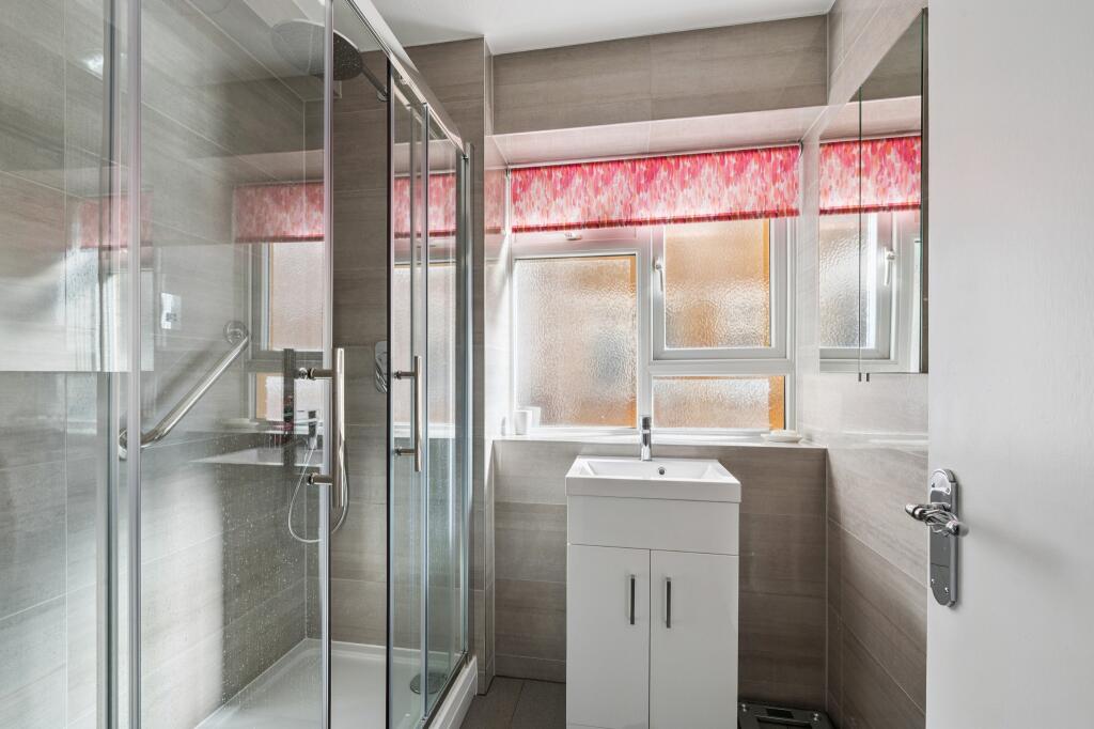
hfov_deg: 96.8
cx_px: 547
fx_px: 486
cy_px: 364
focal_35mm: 16
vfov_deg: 73.7
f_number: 9
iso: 200
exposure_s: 1/15
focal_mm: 16
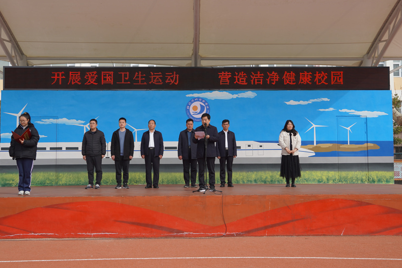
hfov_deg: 36.3
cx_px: 196
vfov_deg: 24.6
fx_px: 614
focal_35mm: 55
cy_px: 126
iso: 100
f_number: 5
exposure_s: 1/400
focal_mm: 30
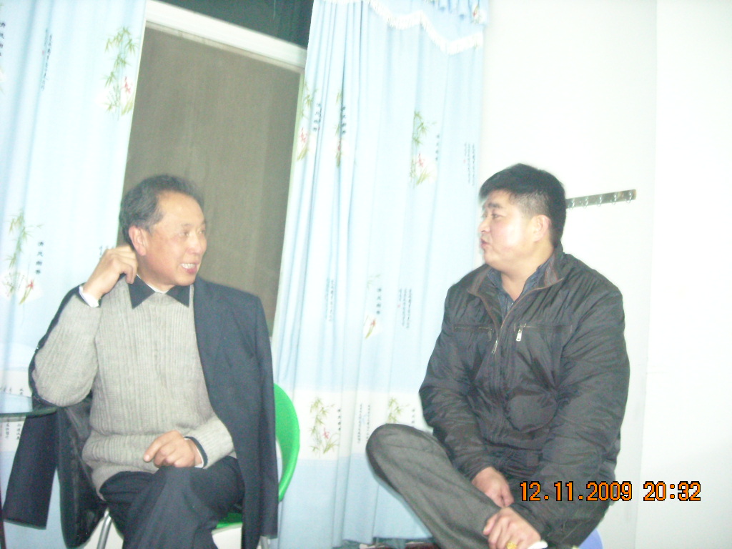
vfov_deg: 40.7
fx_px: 740
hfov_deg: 52.6
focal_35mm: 35
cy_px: 274
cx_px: 366
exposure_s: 1/3
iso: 800
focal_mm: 5.7
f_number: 2.8
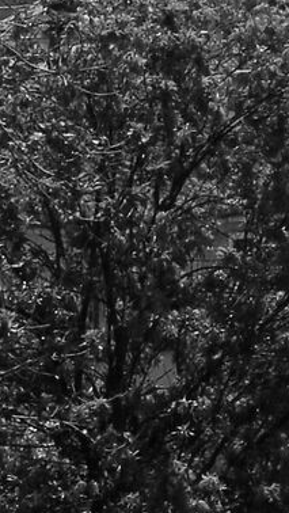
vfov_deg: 4.3
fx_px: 6789
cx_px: 1410
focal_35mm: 499
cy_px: 97
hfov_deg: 2.4
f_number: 11
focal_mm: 50
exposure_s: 1/100
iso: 100
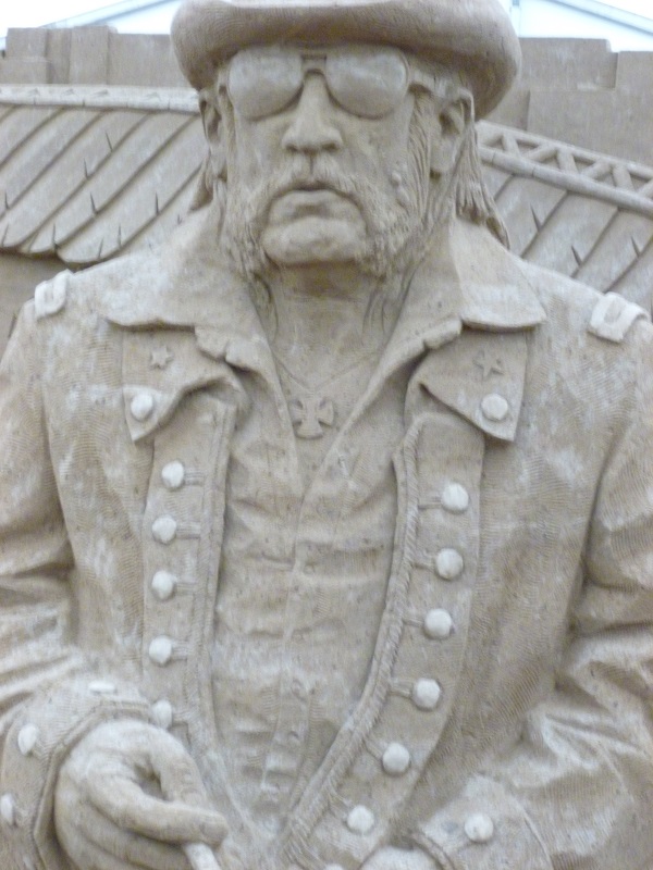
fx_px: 2163
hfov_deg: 17.2
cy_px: 435
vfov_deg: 22.8
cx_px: 326
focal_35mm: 86
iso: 800
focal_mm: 15.3
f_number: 5
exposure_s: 1/25
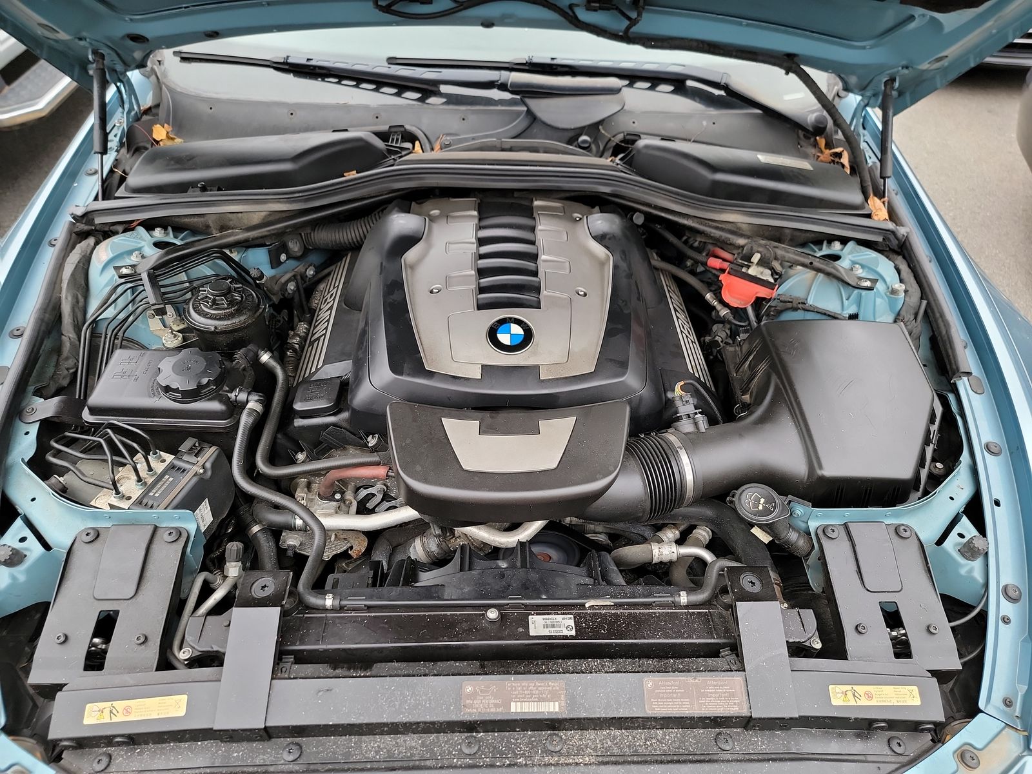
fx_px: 716
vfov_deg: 56.8
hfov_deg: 71.6
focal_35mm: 24
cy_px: 387
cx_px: 516
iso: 63
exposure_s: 1/59
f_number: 1.8
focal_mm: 6.7
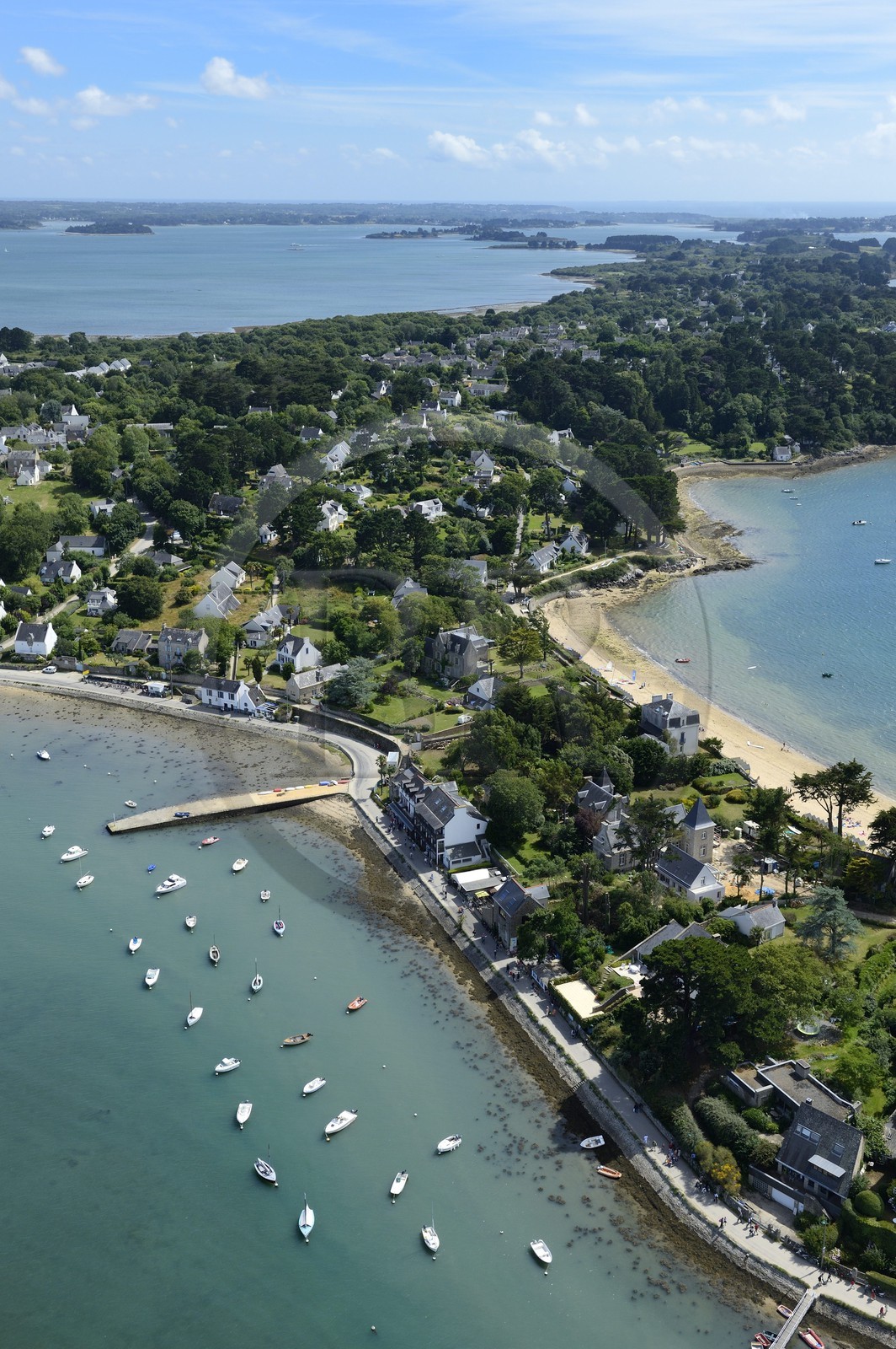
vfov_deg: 54.5
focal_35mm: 35
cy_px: 674
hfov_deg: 37.8
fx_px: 1309
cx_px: 448
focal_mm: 35
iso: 400
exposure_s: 1/1000
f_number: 8
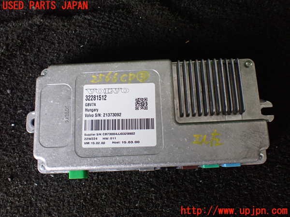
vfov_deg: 46.8
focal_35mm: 30
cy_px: 108
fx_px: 251
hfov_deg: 60.0
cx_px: 145
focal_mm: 5.4
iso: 640
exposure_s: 1/125
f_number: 2.3
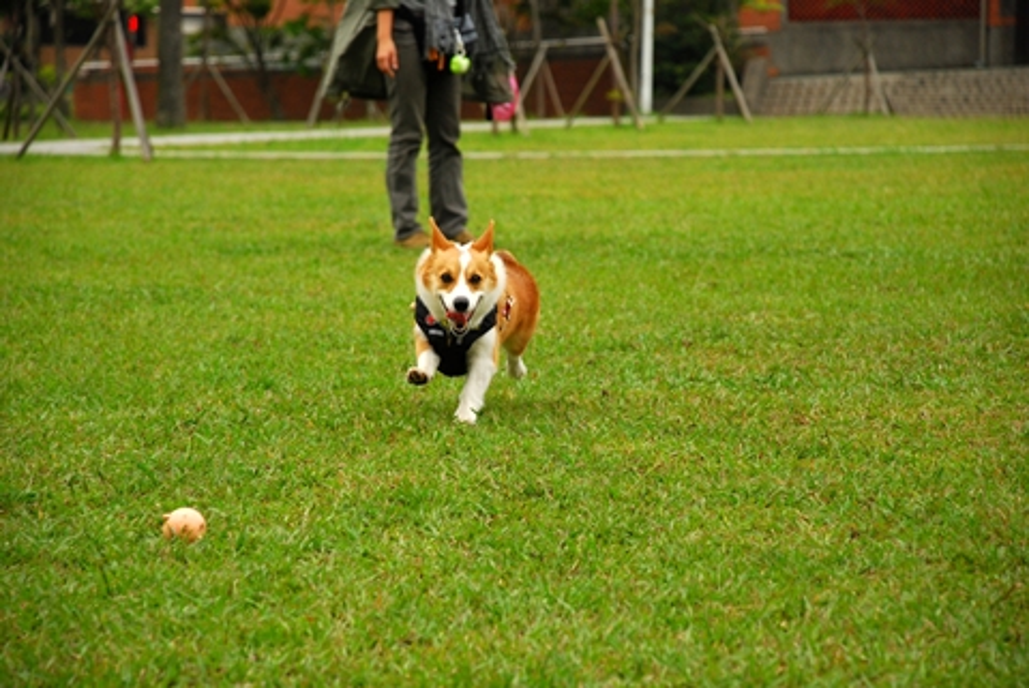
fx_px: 5150
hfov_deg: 11.4
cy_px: 344
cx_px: 514
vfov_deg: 7.6
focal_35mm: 180
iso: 400
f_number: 5.6
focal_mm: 120
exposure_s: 1/400
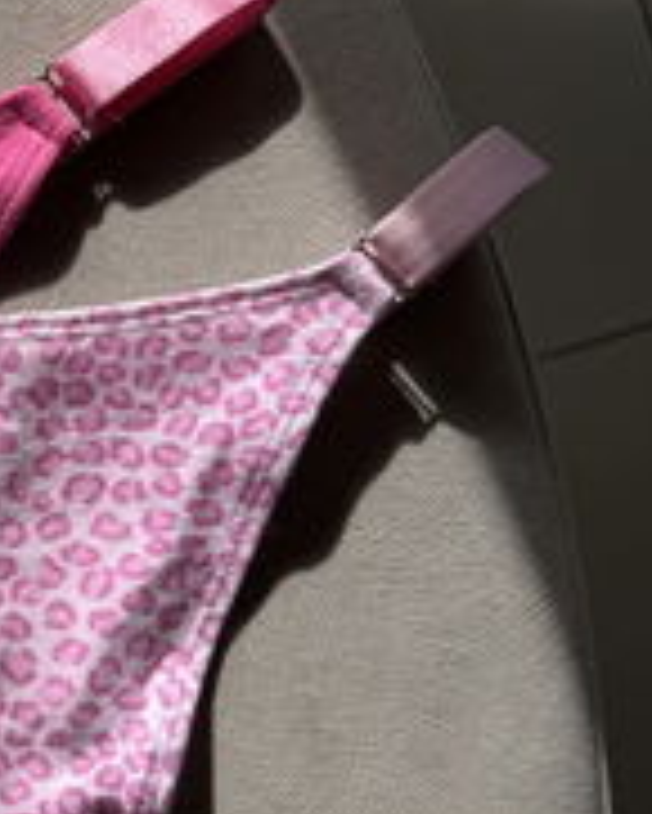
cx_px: -234
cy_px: 456
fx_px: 1663
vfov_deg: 27.5
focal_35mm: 69
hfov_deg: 20.0
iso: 80
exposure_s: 1/4049
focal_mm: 6.76
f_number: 1.78
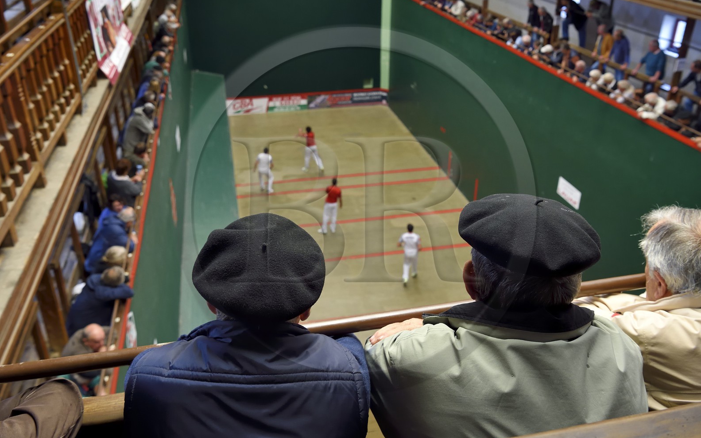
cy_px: 210
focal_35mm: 35
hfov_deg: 55.3
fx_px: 669
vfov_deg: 36.3
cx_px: 354
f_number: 5.6
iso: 1600
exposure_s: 1/100
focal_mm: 34
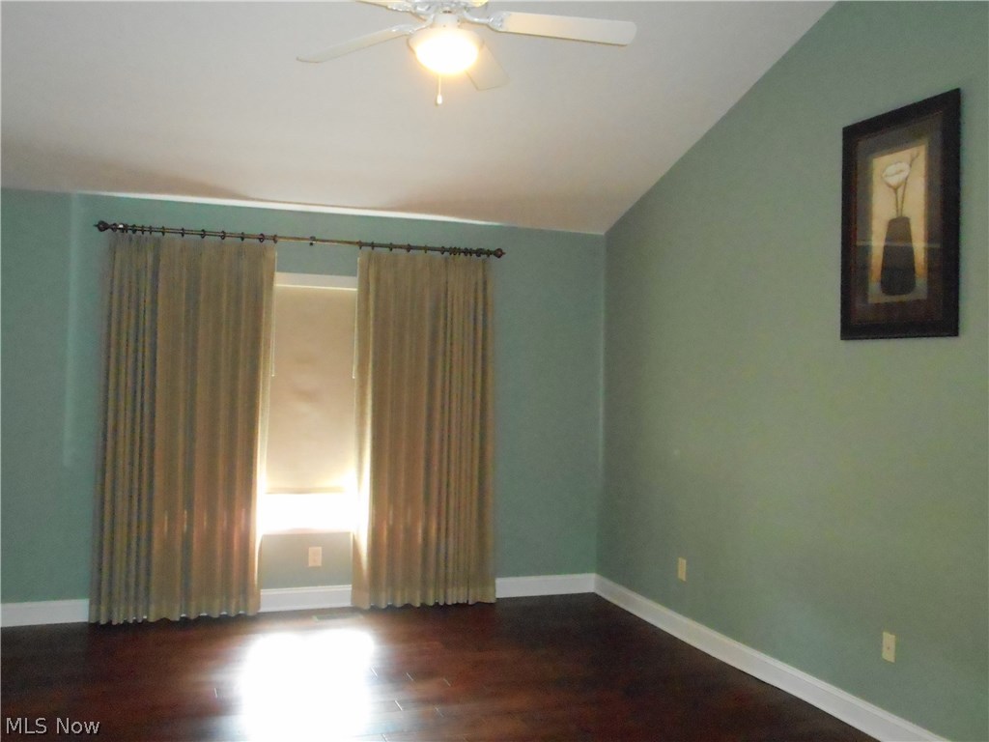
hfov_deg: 54.0
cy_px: 371
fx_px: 971
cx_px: 494
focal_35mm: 34
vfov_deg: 41.8
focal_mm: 6
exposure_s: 1/30
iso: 1600
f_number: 4.2
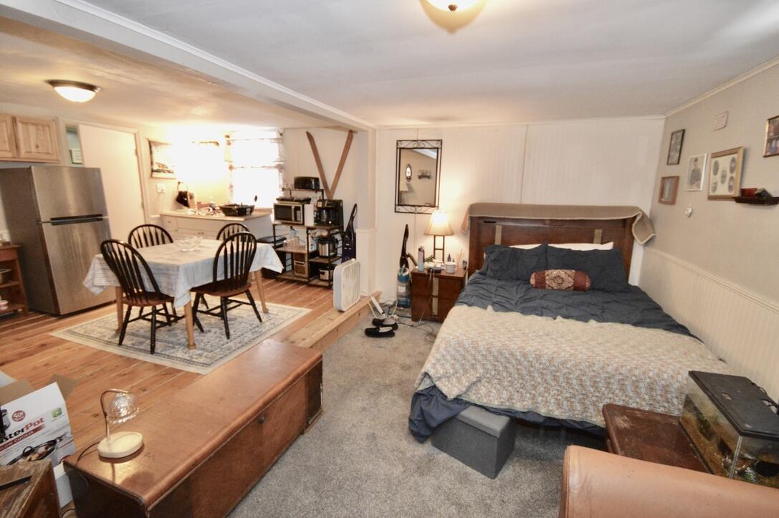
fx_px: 324
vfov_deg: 77.2
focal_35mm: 15
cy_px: 259
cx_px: 390
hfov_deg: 100.4
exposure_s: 1/60
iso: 3200
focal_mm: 10
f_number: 4
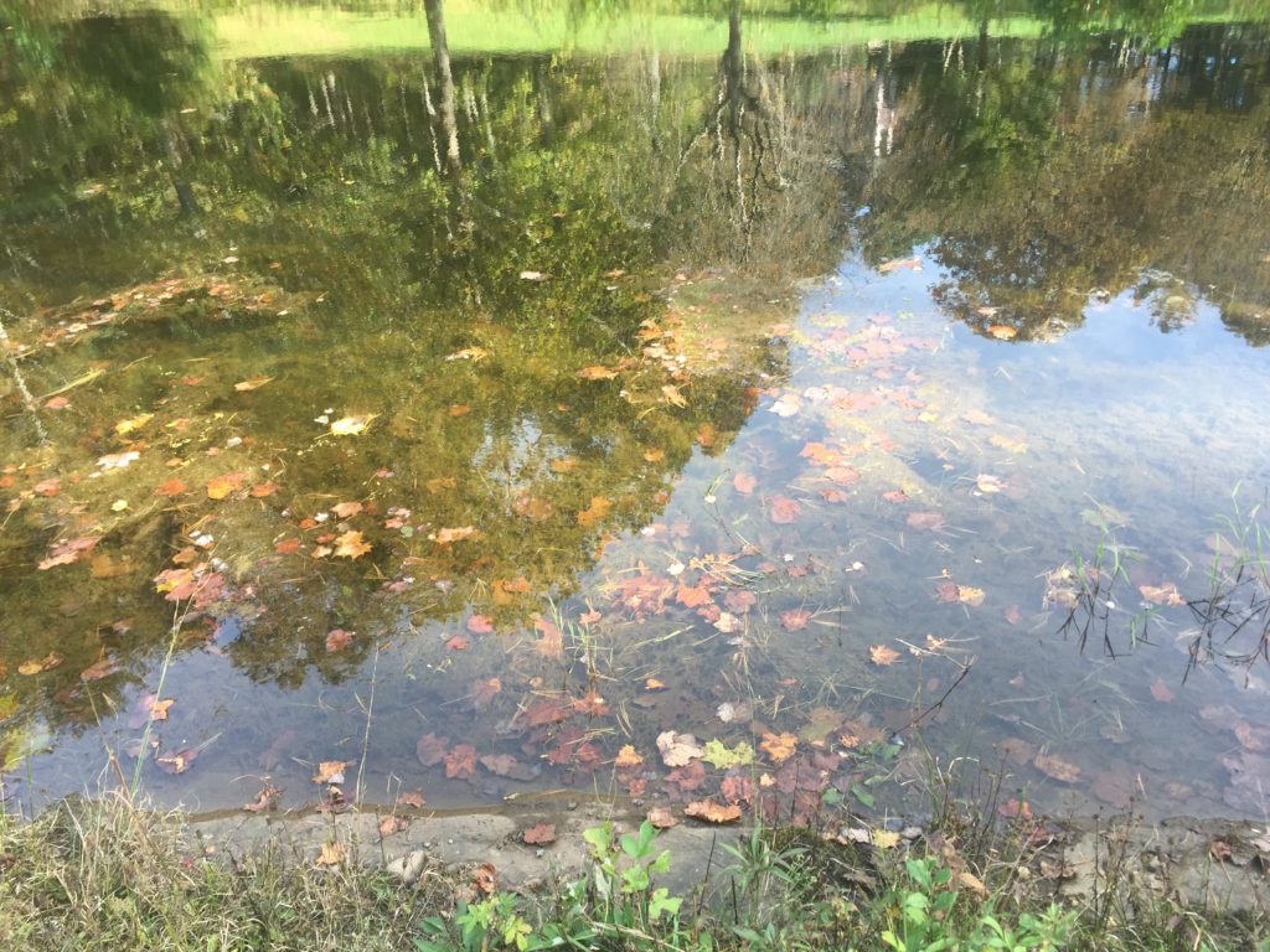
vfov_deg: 48.2
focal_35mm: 29
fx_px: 1064
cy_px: 476
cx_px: 635
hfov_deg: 61.7
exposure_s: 1/120
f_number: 2.2
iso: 32
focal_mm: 4.15
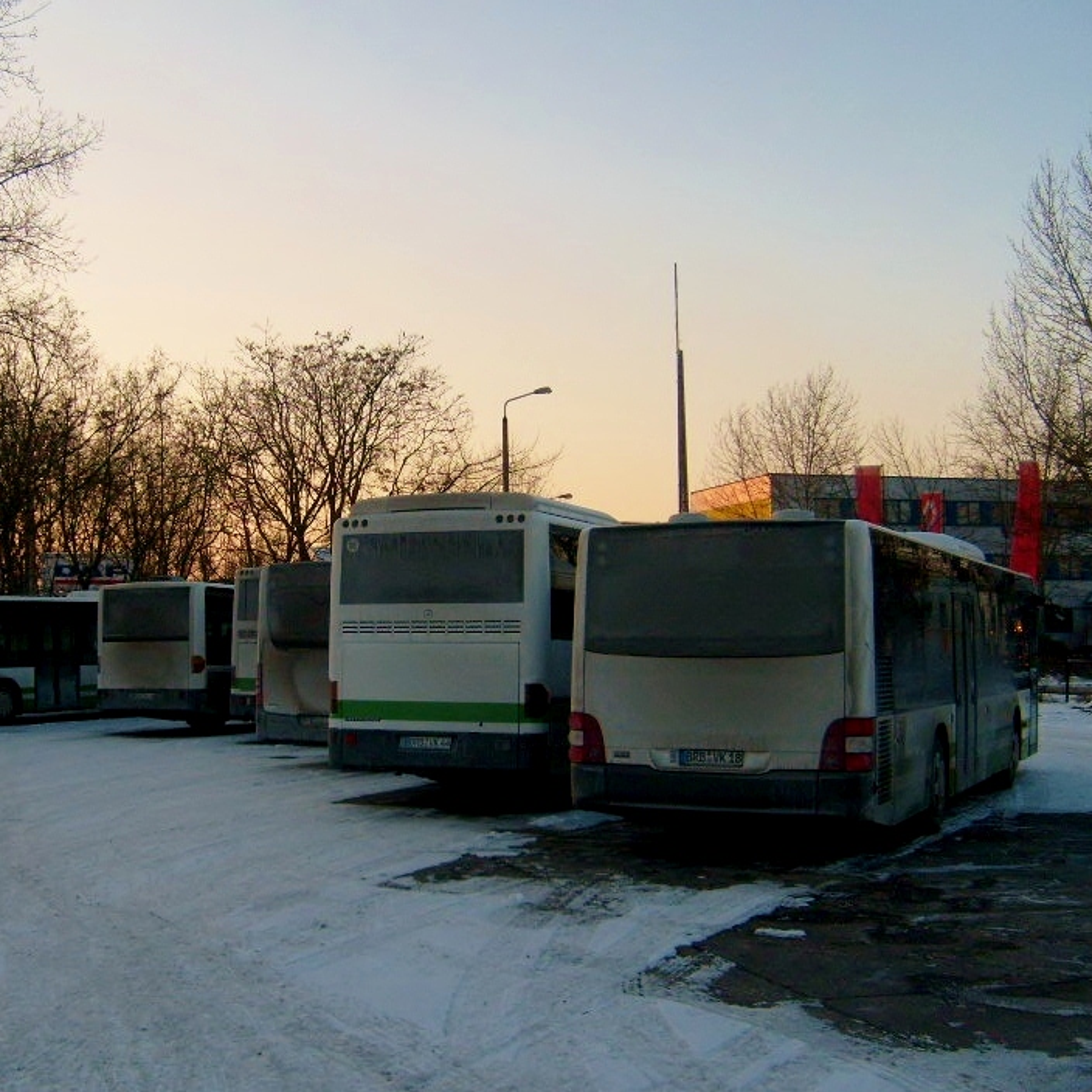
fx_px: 1606
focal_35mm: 45
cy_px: 571
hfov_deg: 37.3
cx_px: 410
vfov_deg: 37.5
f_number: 2.8
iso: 80
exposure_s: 1/350
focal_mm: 5.8
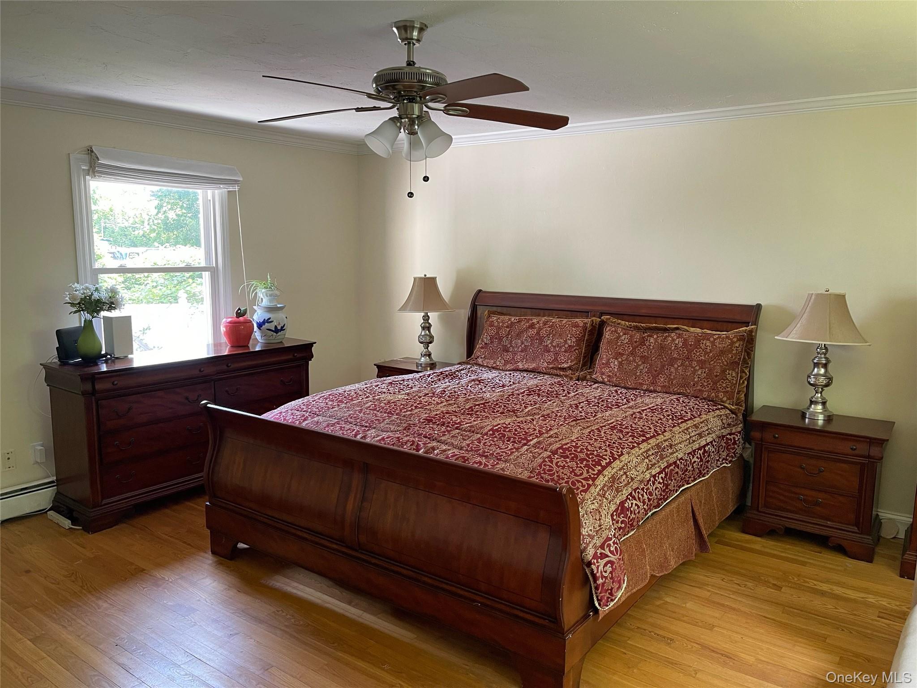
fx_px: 689
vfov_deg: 53.1
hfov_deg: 67.3
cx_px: 458
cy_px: 344
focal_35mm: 26
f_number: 1.6
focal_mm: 5.1
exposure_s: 1/67
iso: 125
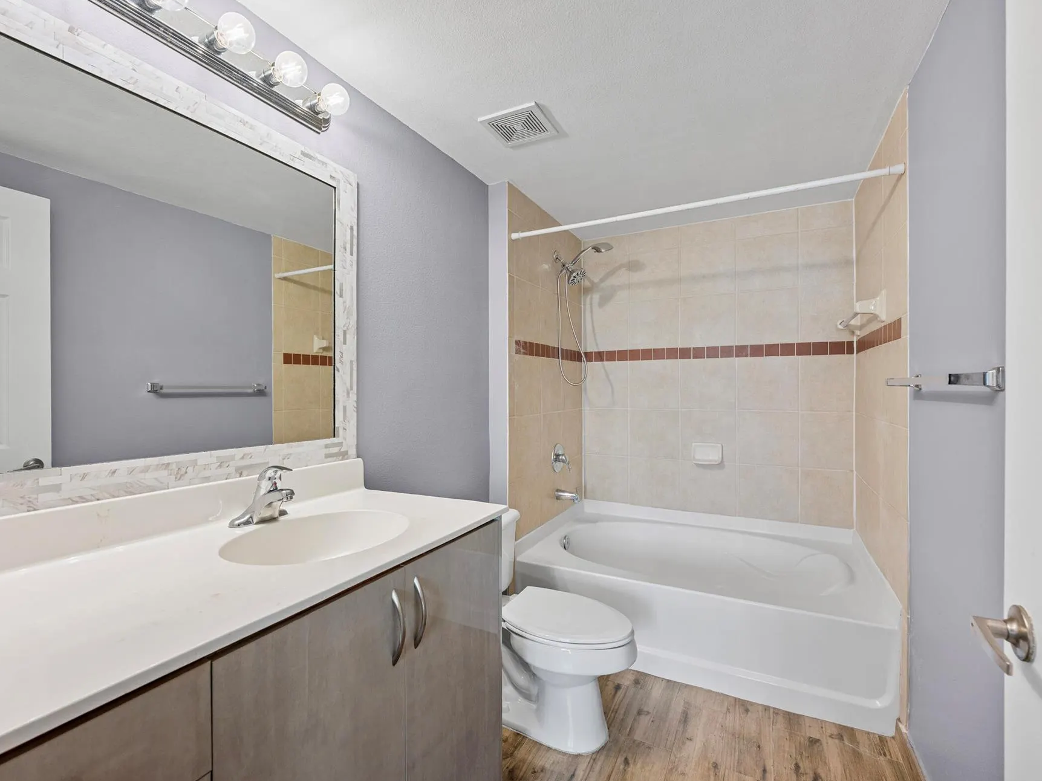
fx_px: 482
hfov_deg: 94.4
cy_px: 380
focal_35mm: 16
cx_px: 493
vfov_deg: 78.1
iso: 400
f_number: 8
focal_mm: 14
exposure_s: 1/5
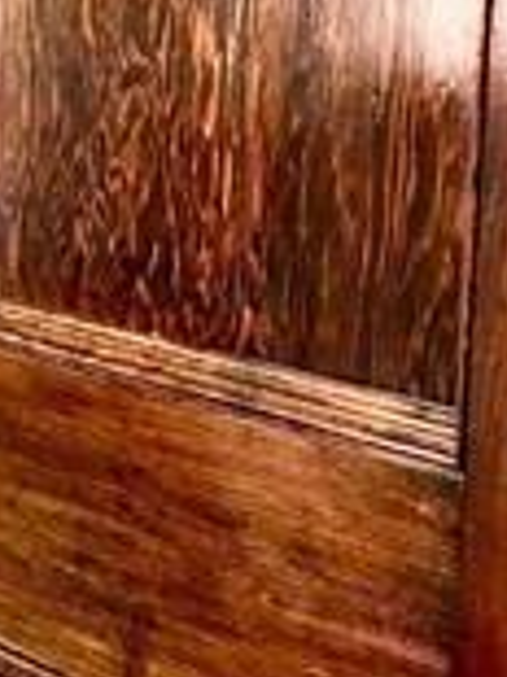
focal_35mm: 144
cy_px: 472
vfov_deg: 13.7
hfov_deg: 10.2
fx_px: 2816
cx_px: 22
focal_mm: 4.15
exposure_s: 1/15
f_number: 2.2
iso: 64
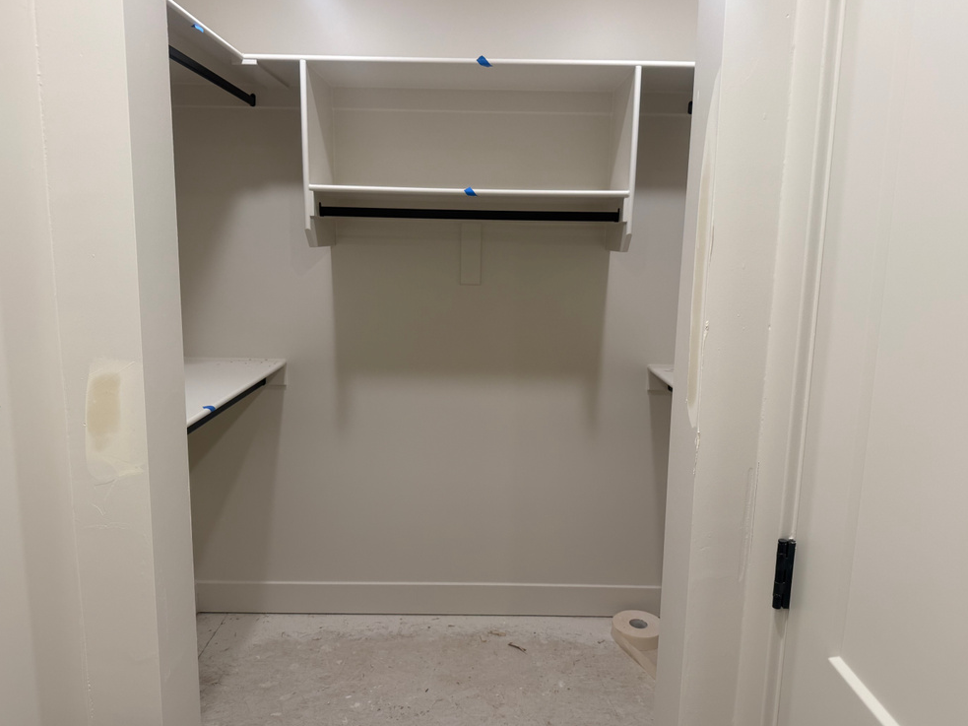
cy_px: 357
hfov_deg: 69.4
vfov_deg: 54.9
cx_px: 482
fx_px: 699
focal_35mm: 25
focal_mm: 6.76
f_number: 1.78
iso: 125
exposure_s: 1/120
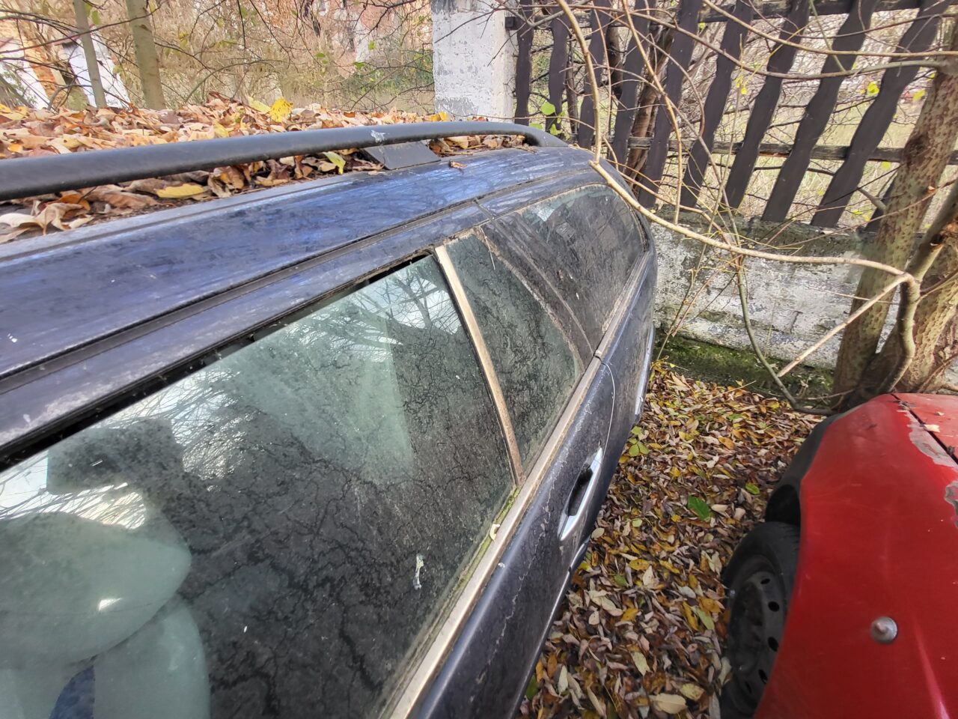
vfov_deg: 89.9
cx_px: 479
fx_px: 360
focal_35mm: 13
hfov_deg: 106.2
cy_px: 360
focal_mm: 1.74
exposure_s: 1/50
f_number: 2.2
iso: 80
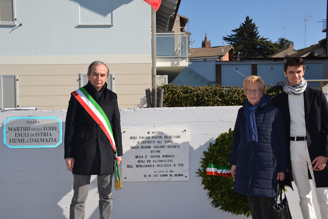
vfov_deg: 36.9
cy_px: 110
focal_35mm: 36
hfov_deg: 53.1
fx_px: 328
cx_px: 164
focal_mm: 24
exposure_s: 1/200
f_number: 9
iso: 100
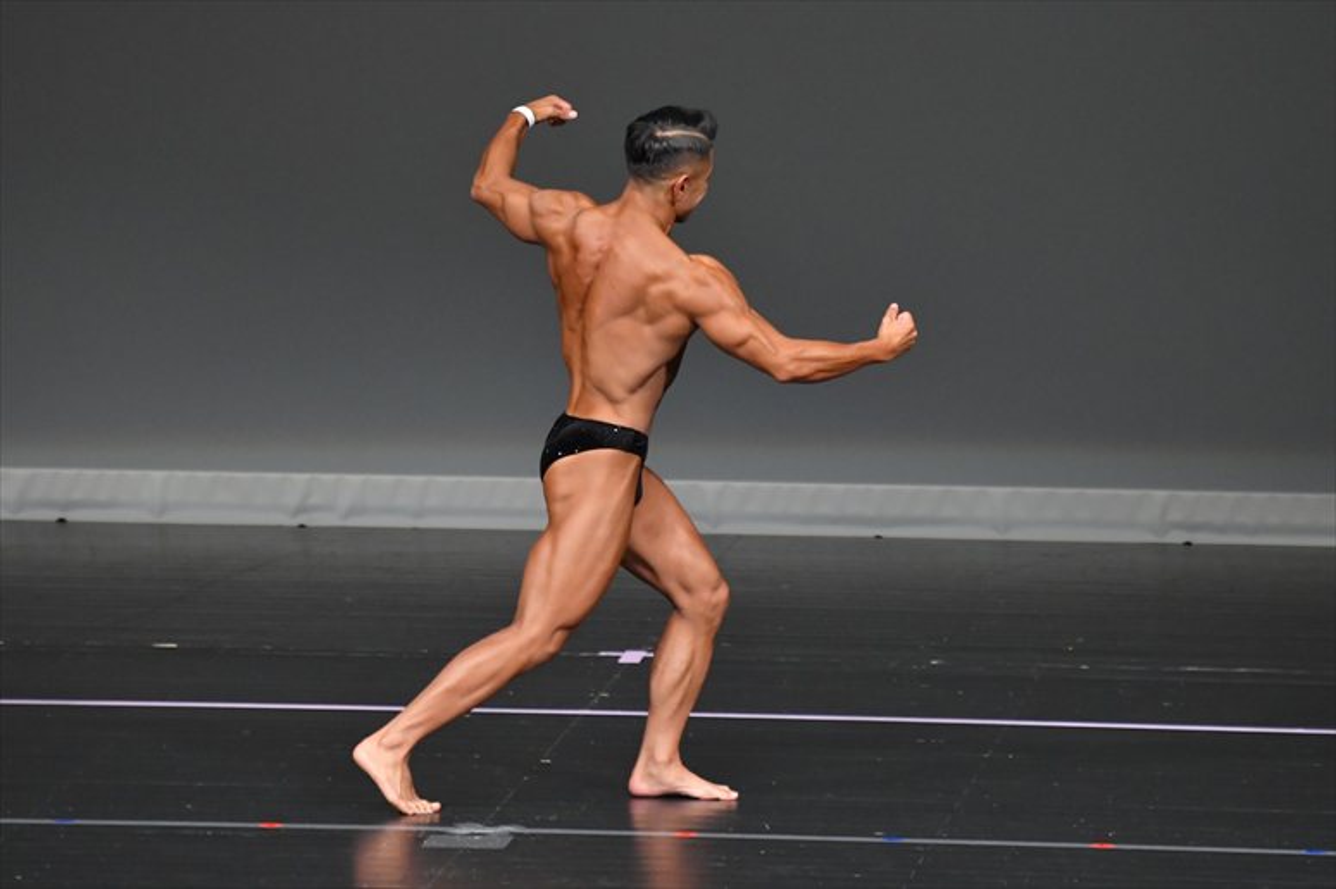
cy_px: 444
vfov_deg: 3.7
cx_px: 668
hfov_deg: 5.5
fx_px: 13910
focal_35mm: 375
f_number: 5.6
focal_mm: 250
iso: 4000
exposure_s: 1/400
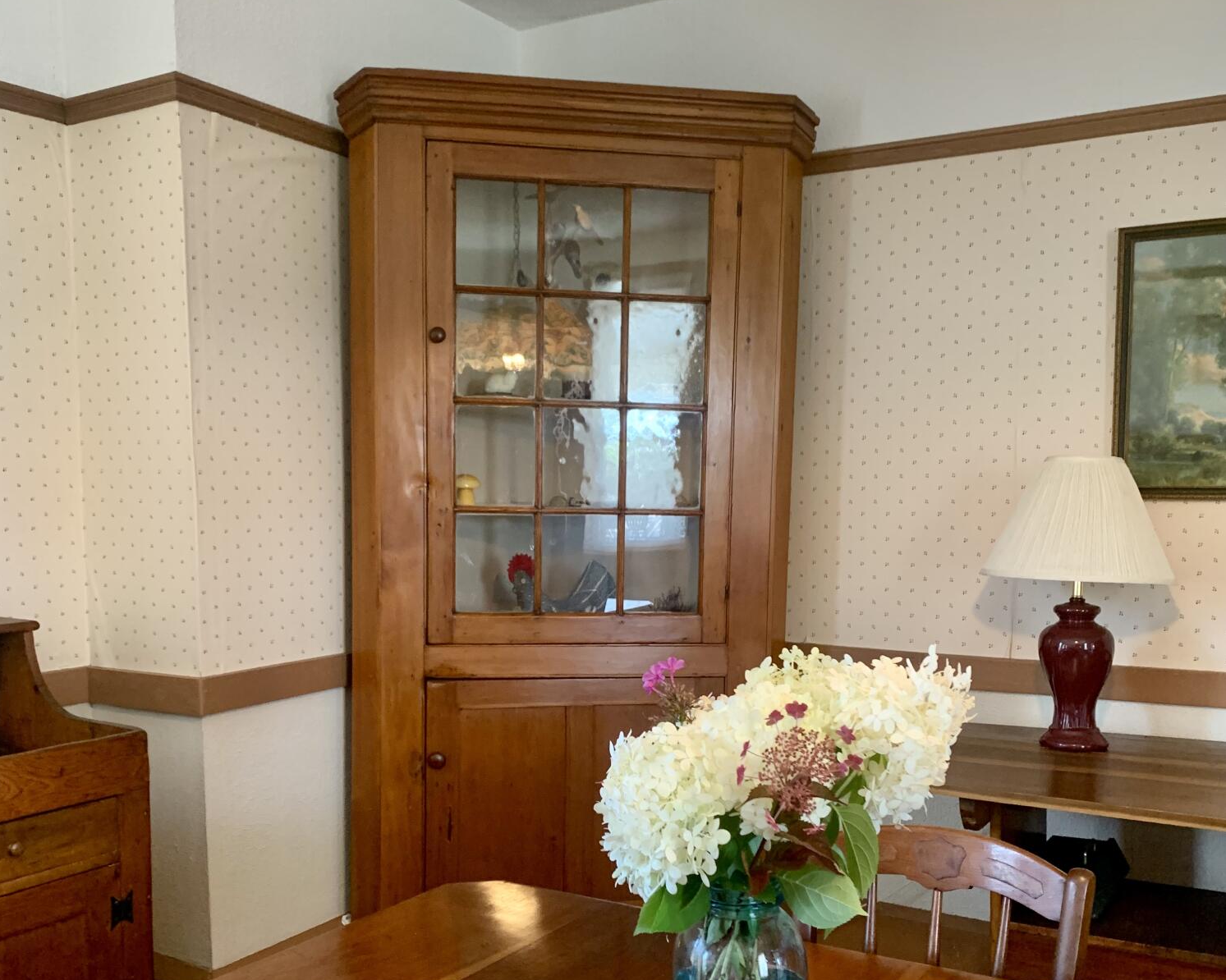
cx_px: 612
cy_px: 602
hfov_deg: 52.9
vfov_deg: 43.1
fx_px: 1234
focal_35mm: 34
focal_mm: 4.25
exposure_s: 1/60
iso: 320
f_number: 1.8
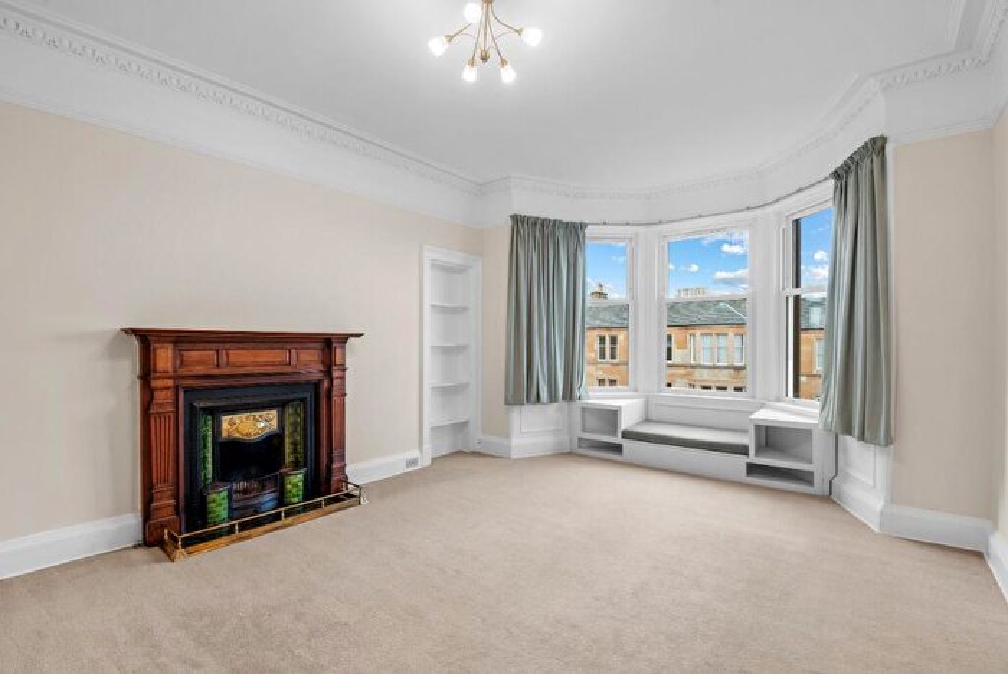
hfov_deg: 96.7
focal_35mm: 16
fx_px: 448
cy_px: 337
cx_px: 504
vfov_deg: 73.9
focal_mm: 16
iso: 250
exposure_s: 1/1.67
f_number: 9
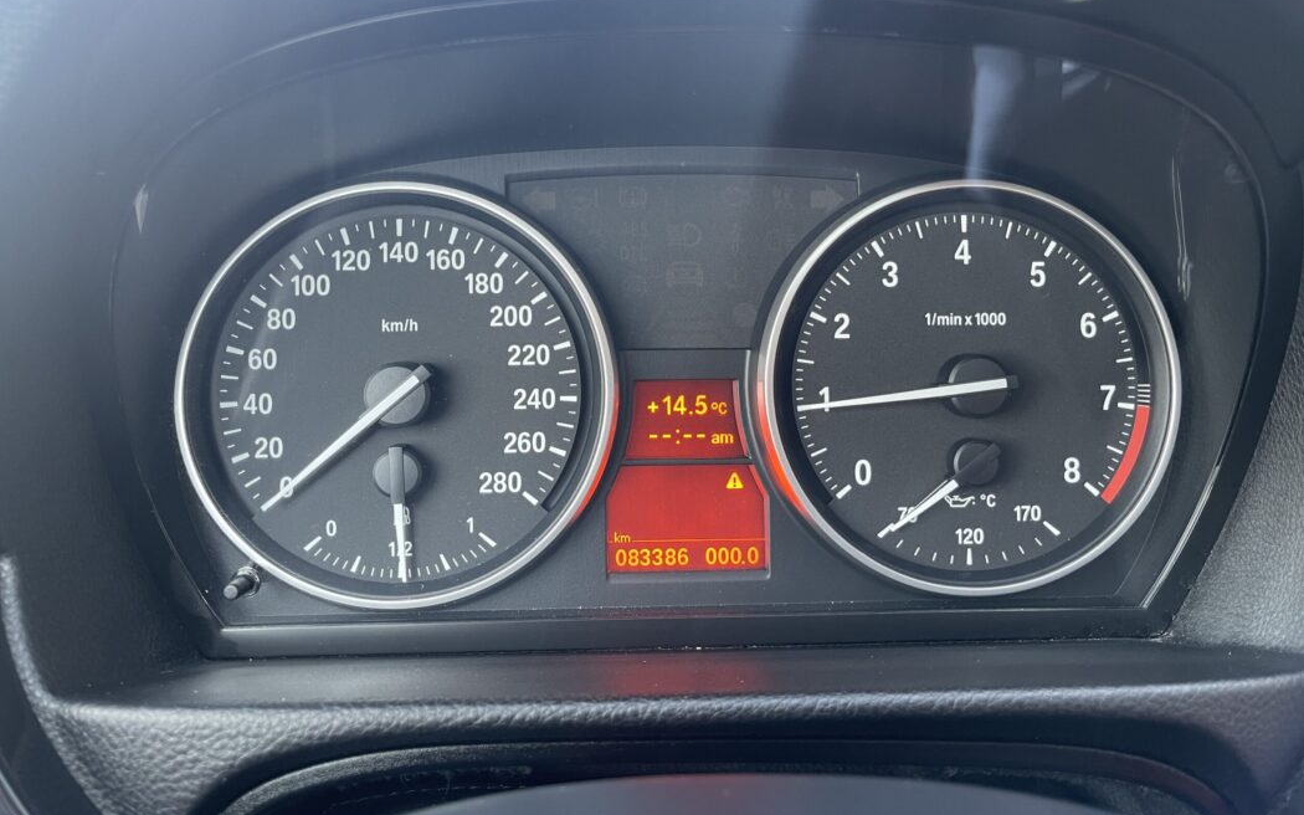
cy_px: 322
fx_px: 995
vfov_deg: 44.3
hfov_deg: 66.5
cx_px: 643
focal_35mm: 28
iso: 200
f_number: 1.6
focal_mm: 5.1
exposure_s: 1/60
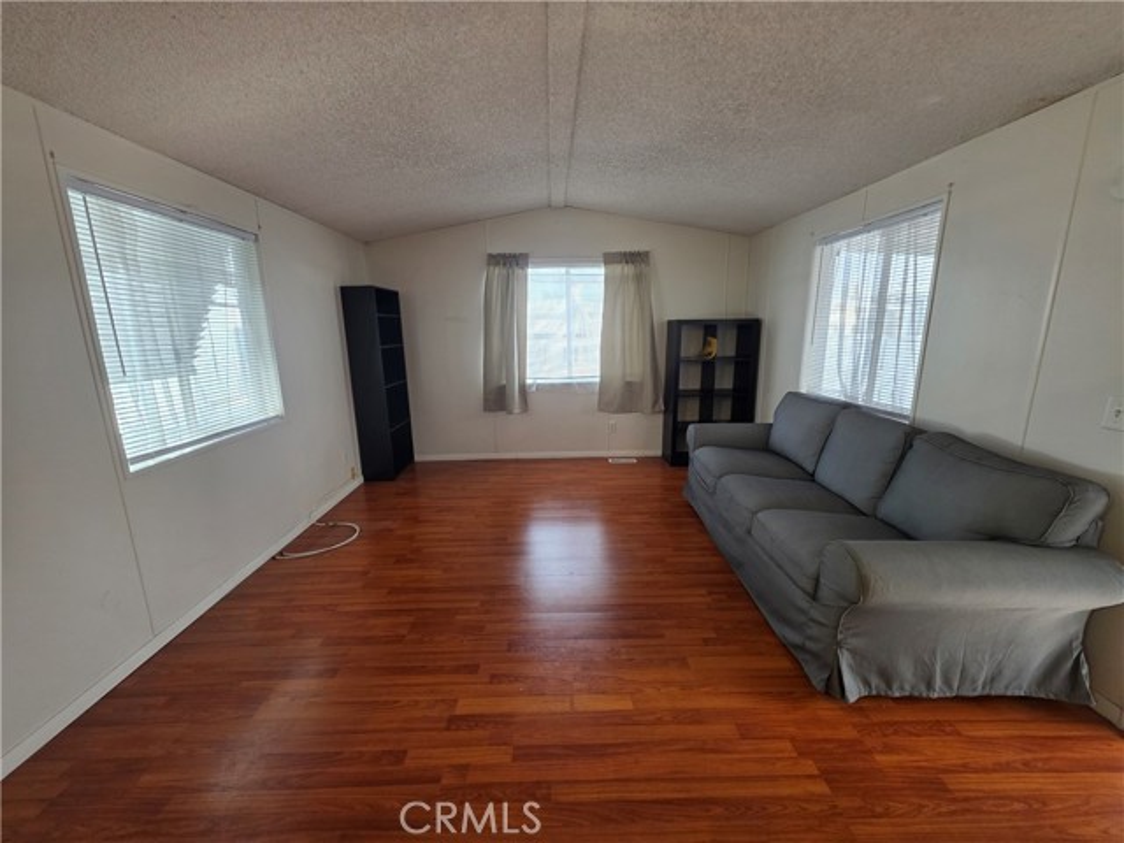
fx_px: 422
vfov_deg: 89.9
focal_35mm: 13
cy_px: 422
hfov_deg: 106.2
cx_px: 562
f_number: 1.9
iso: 160
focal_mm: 2.2
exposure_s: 1/120
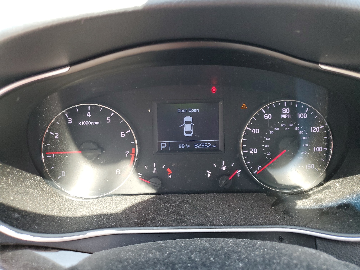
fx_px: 270
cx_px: 180
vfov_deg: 53.1
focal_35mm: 26
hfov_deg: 67.3
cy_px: 135
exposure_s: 1/120
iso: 89
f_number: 1.5
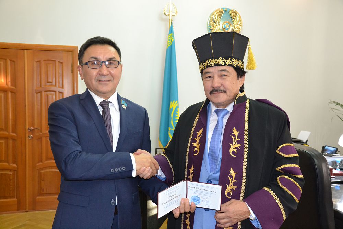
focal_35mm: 38
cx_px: 172
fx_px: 357
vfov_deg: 35.5
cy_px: 114
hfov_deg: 51.3
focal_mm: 25
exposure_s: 1/60
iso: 2200
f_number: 4
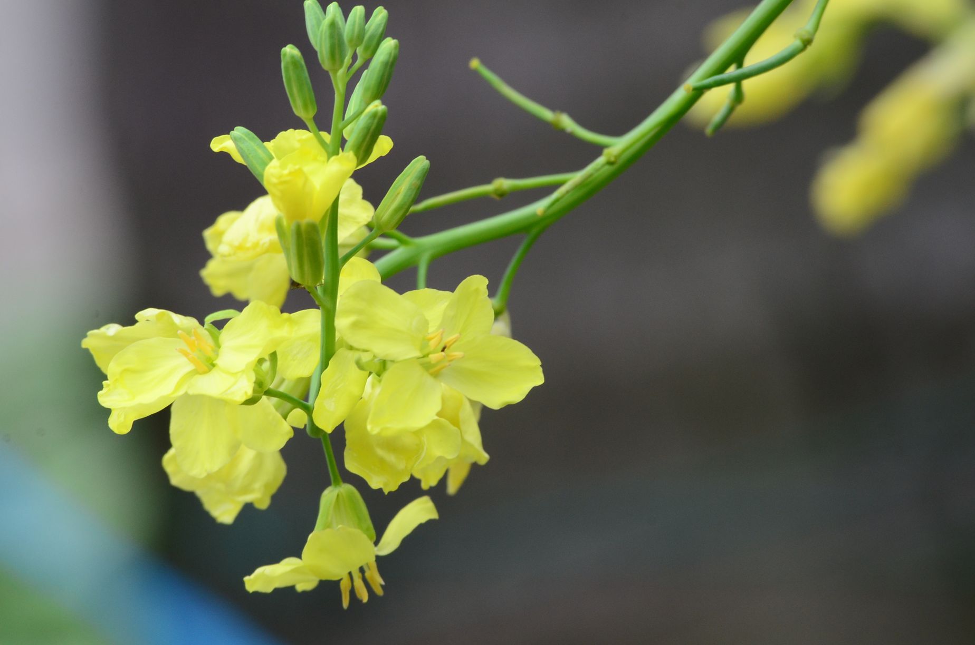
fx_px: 16216
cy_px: 322
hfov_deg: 3.4
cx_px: 488
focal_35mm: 600
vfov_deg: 2.3
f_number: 14
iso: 640
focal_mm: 400
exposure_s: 1/125
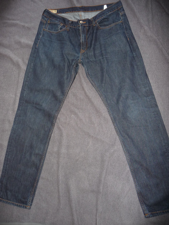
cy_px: 112
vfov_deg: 63.4
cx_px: 84
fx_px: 182
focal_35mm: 28
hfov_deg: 49.8
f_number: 3.3
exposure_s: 1/30
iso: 160
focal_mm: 4.7
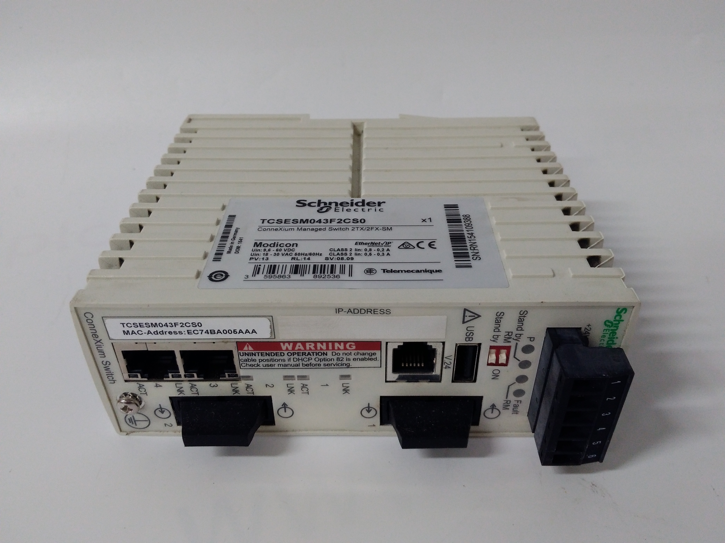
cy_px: 272
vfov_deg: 51.4
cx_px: 362
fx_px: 565
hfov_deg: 65.3
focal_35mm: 27
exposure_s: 1/33
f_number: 2
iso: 269
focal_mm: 3.79
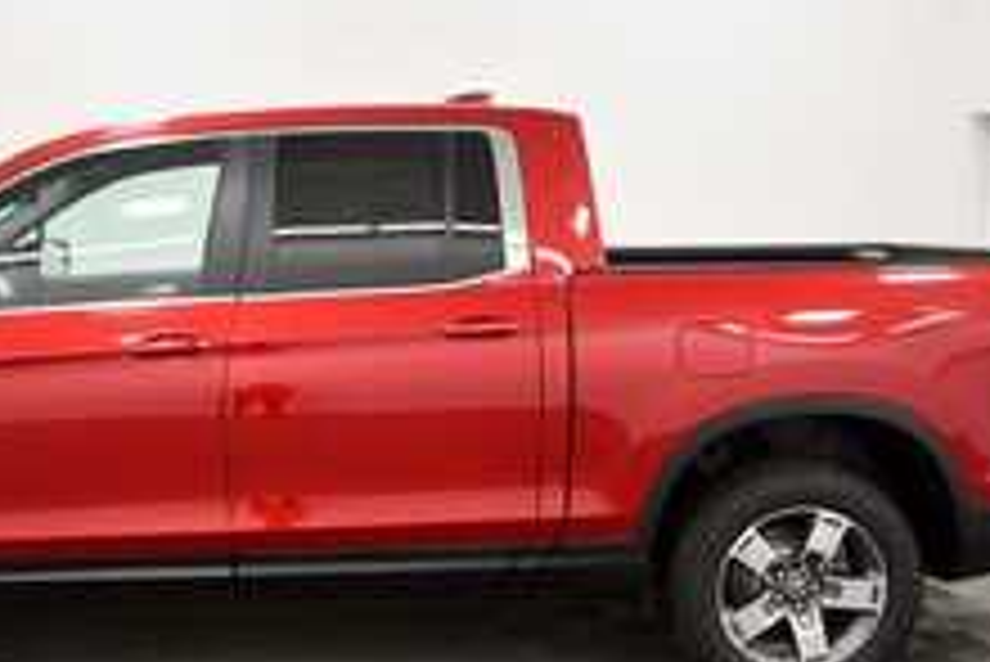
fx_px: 1348
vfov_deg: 27.5
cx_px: 302
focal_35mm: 49
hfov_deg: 39.7
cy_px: 408
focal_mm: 18
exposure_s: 1/125
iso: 1000
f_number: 5.6
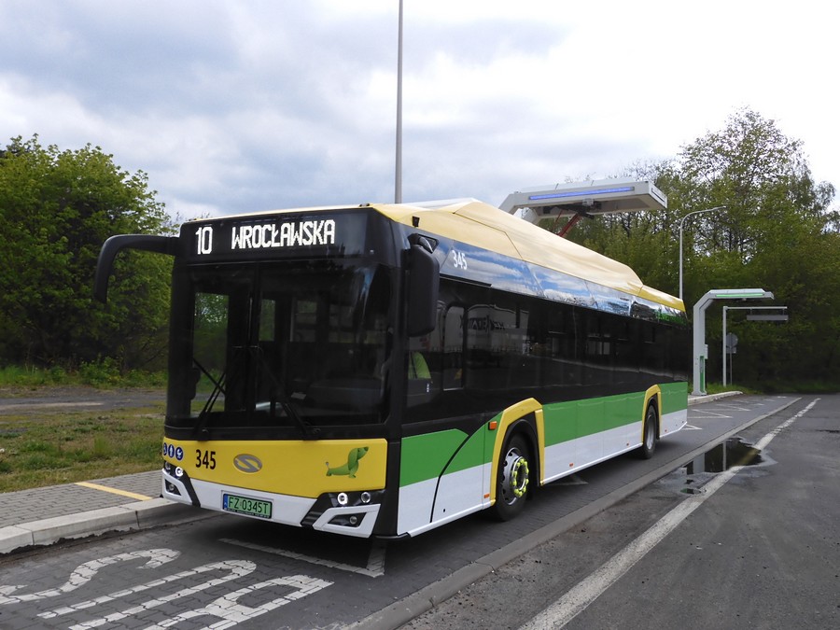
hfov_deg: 60.0
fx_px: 728
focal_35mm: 30
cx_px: 420
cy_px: 315
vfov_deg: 46.8
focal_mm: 5.4
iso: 100
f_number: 3.5
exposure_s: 1/400
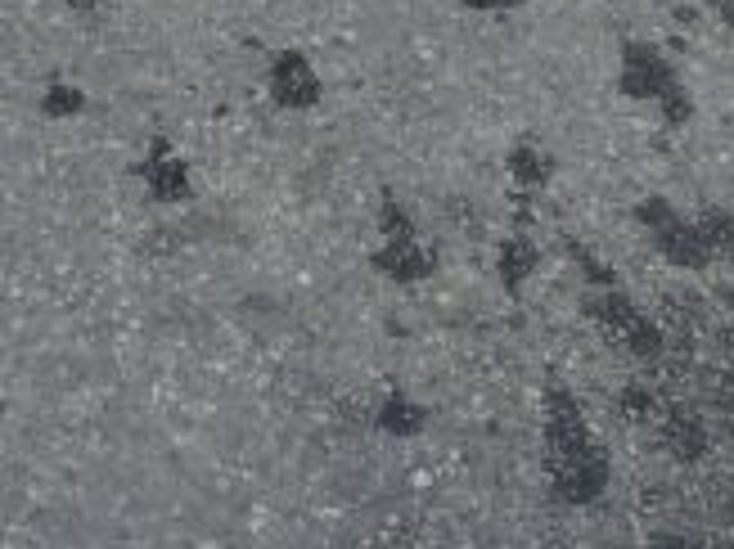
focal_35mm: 123
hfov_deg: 15.9
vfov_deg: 10.3
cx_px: 144
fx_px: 2606
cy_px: -792
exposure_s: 1/323
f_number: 2
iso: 25
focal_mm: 4.6
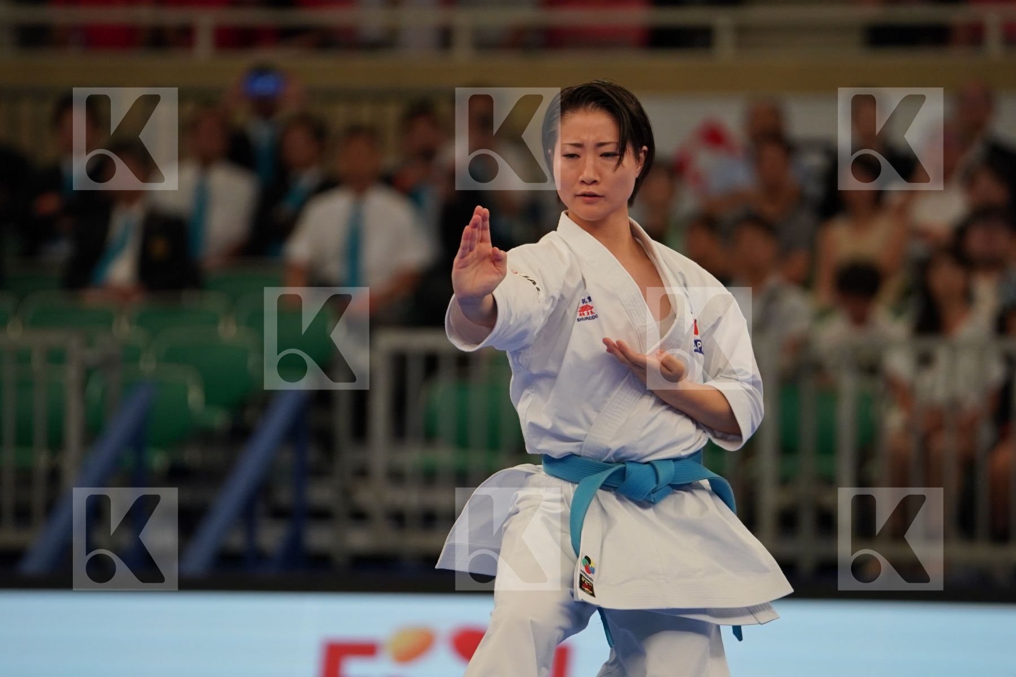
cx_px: 508
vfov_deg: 4.6
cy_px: 338
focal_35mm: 300
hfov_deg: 6.9
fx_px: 8466
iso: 1250
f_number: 2.8
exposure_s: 1/1000
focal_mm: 200
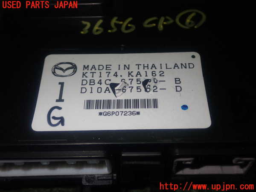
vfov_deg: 32.9
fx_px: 325
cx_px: 128
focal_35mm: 44
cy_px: 96
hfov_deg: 42.9
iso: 200
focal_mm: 7.84
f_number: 9
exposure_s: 1/40
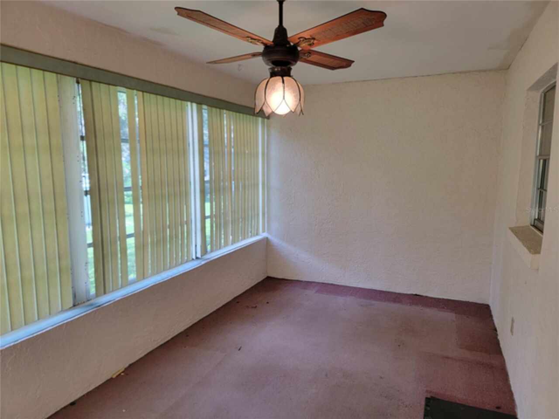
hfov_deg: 71.6
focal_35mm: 24
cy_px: 210
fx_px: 388
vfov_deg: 56.8
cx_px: 280
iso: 160
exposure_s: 1/120
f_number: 1.8
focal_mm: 6.7
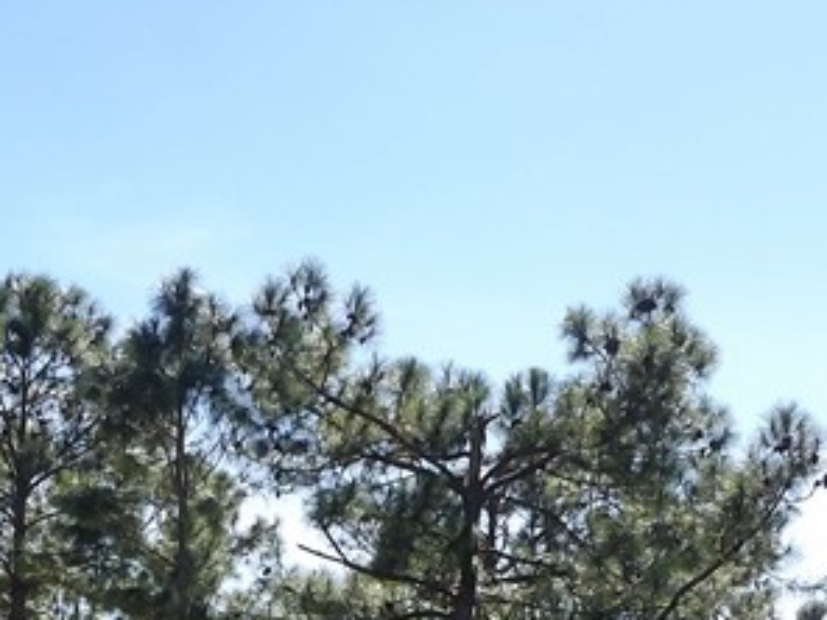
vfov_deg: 16.0
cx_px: 299
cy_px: 989
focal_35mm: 83
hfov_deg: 23.5
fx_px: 1983
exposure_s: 1/742
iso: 100
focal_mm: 4.3
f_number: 3.2
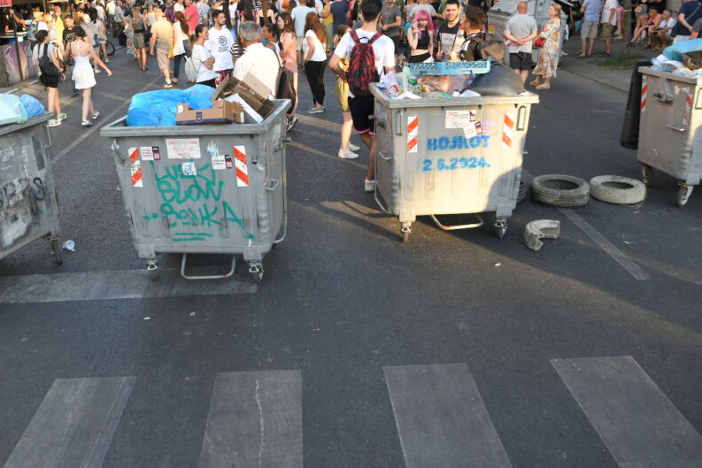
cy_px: 202
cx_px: 291
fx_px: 605
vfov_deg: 42.2
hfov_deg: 59.9
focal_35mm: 31
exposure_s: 1/500
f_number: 4
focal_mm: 24
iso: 500
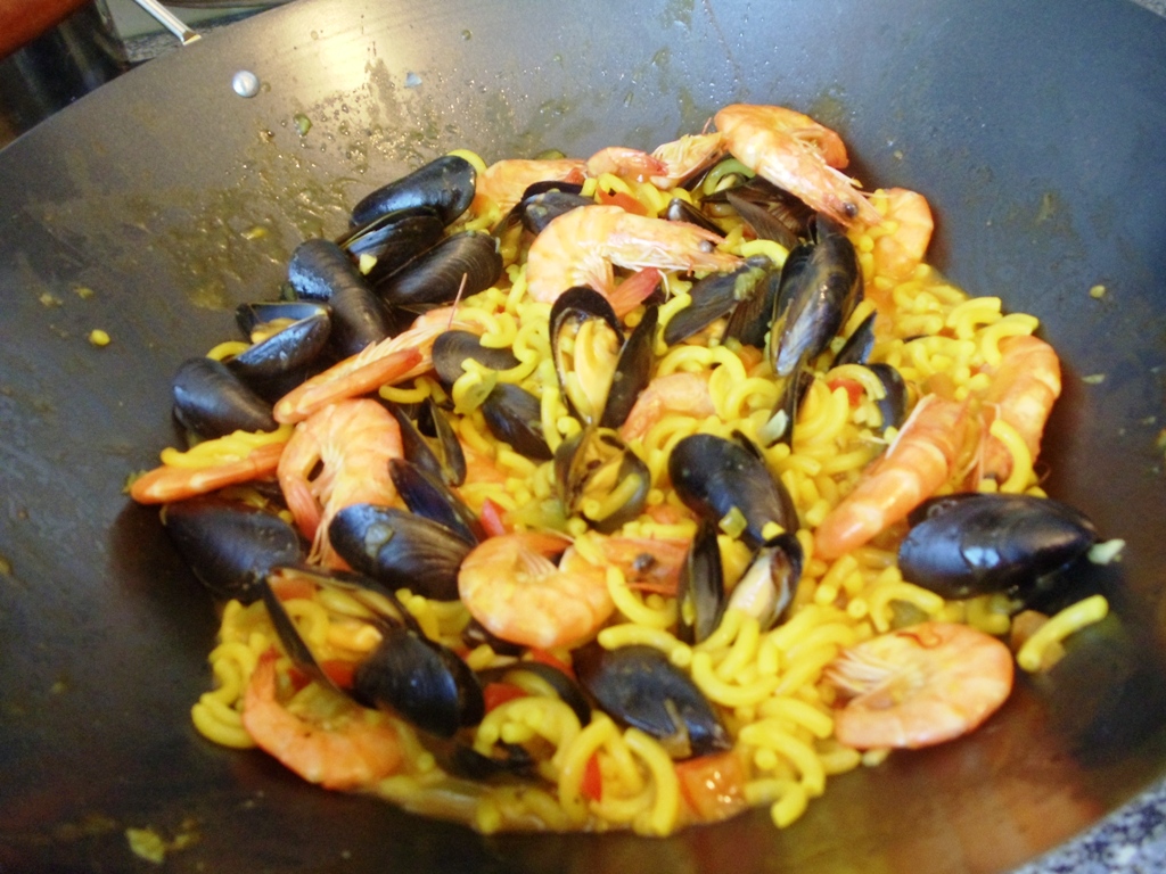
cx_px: 583
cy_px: 437
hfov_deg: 42.9
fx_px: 1482
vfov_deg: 32.9
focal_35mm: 44
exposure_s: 1/6
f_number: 3.5
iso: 400
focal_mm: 6
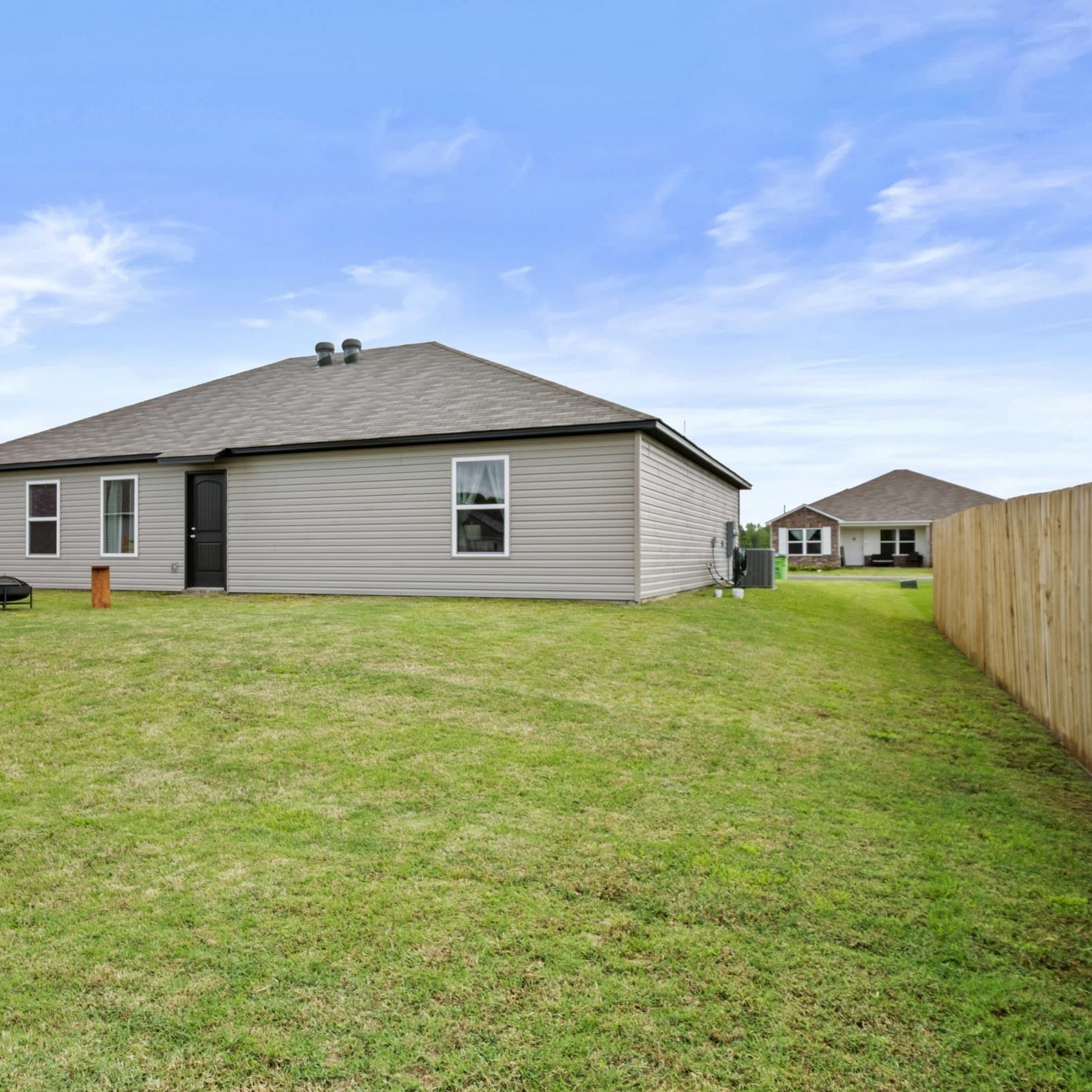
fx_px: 892
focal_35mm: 25
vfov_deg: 62.9
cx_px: 371
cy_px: 556
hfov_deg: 61.5
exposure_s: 1/50
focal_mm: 12.6
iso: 200
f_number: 8
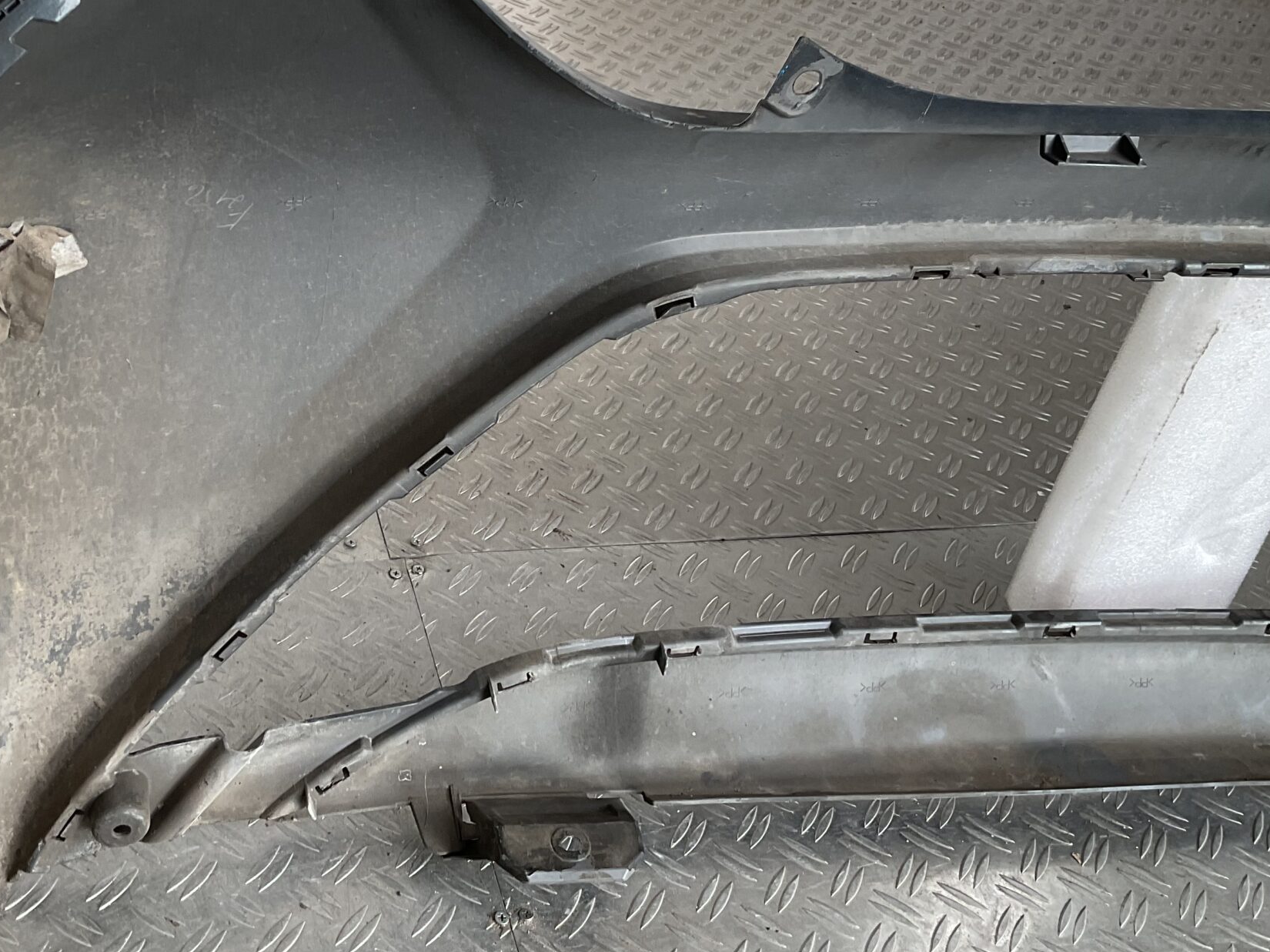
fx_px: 1651
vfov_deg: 32.1
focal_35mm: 45
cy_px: 369
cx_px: 474
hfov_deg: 41.8
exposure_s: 1/100
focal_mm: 3
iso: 16
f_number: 1.8
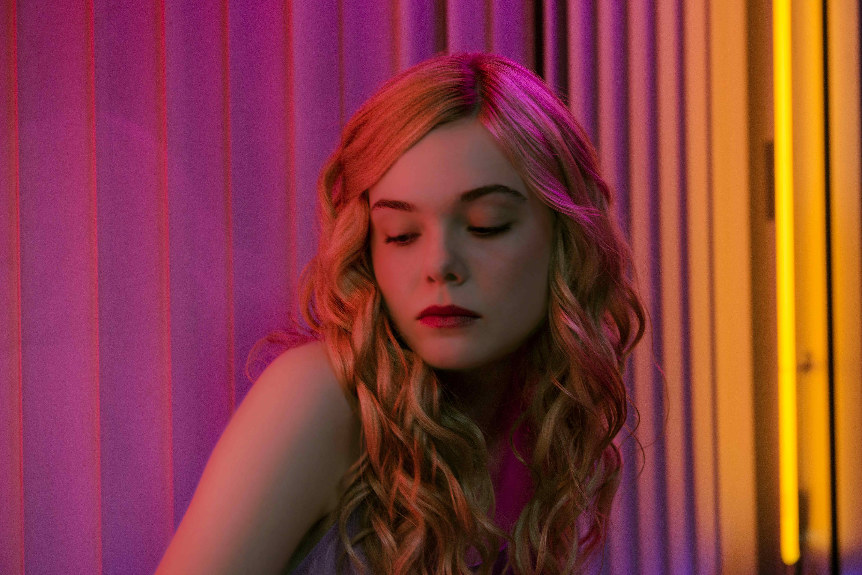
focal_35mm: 70
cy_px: 288
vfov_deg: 19.5
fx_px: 1677
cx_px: 431
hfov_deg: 28.8
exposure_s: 1/125
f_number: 4
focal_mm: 70
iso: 800
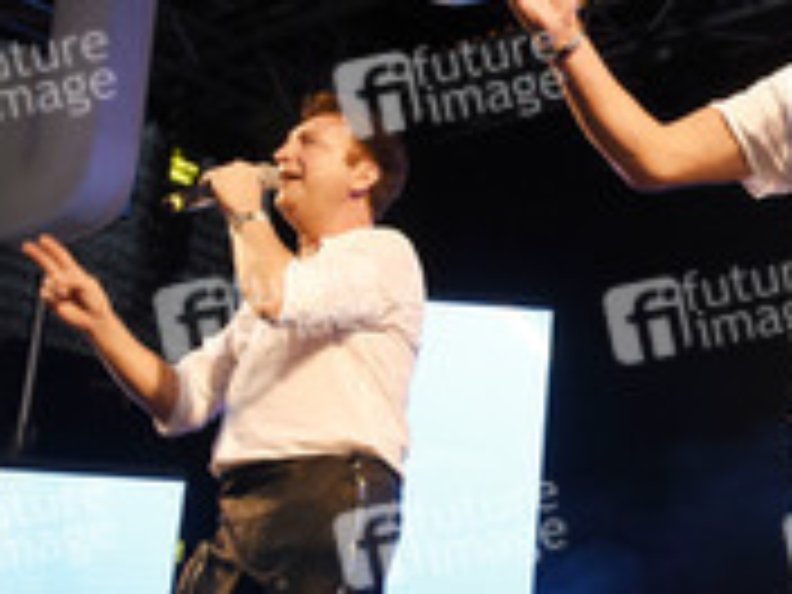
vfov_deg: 18.6
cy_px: 423
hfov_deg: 23.7
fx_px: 1807
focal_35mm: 79
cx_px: 781
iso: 1250
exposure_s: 1/160
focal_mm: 32
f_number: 8
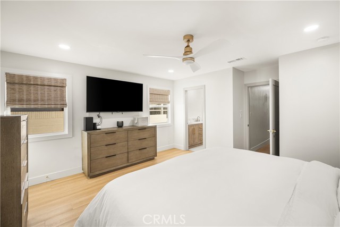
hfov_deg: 104.2
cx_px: 170
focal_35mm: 14
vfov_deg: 81.2
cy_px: 114
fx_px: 132
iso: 100
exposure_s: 1/13
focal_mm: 14
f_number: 6.3
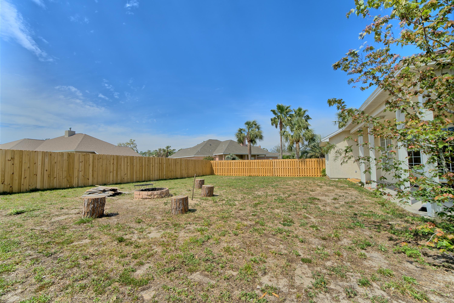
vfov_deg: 77.4
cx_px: 227
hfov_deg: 100.4
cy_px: 152
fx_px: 189
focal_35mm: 15
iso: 200
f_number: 13
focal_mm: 15
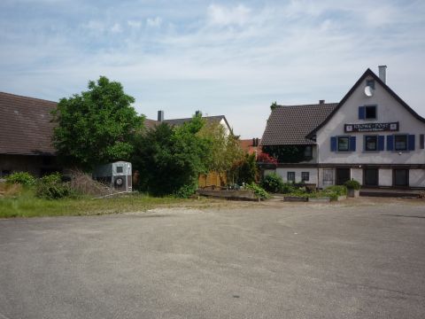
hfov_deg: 56.8
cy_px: 160
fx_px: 393
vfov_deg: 44.2
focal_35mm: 32
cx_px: 212
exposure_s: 1/500
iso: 100
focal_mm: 5.2
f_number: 5.6
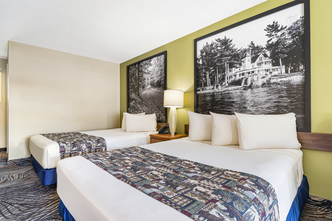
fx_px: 166
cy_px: 110
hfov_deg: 90.0
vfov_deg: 67.4
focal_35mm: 18
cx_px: 166
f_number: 9
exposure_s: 1/5
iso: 400
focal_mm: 12
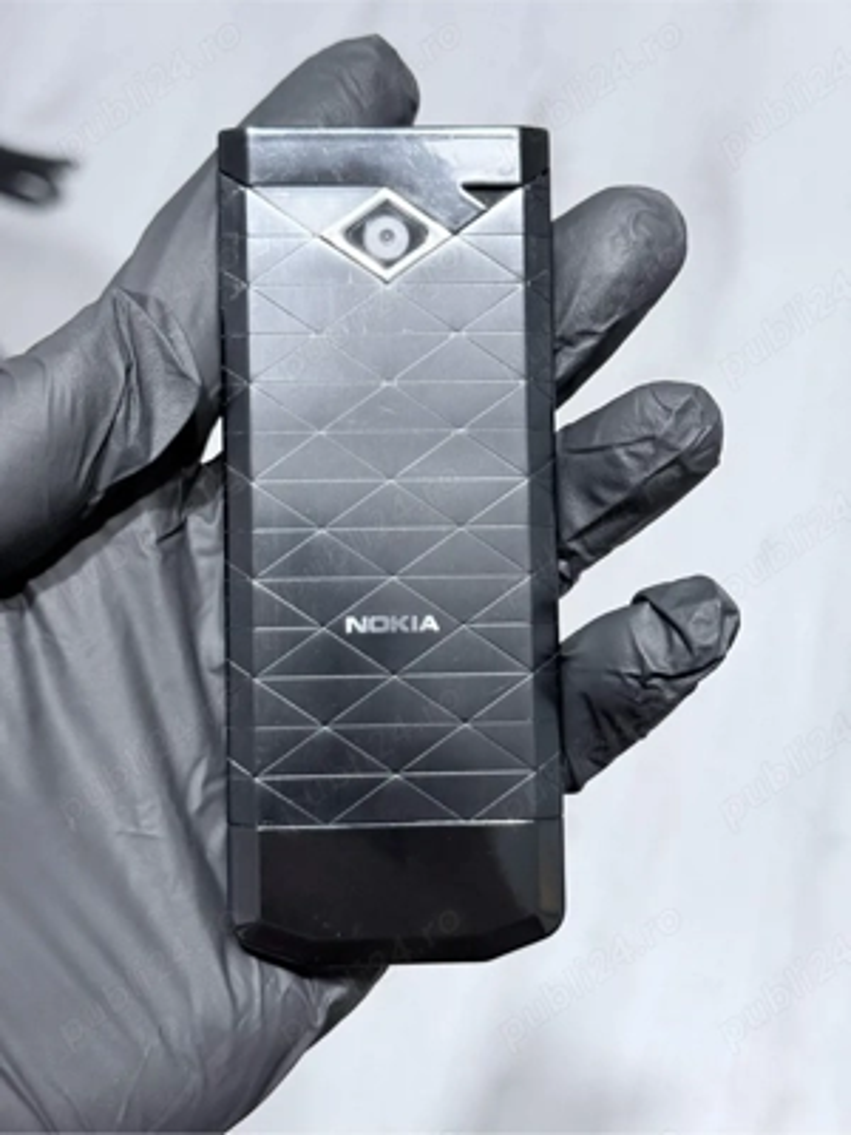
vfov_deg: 39.7
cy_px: 568
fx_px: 1573
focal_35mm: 48
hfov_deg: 30.3
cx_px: 426
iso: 200
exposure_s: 1/33
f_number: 1.78
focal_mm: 6.76
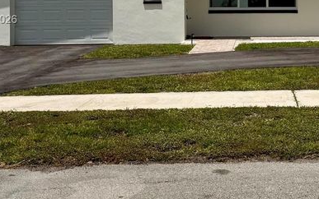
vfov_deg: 31.3
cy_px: 20
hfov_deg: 48.3
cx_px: 242
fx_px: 339
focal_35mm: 39
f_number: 1.78
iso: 80
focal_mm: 6.76
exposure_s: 1/11905
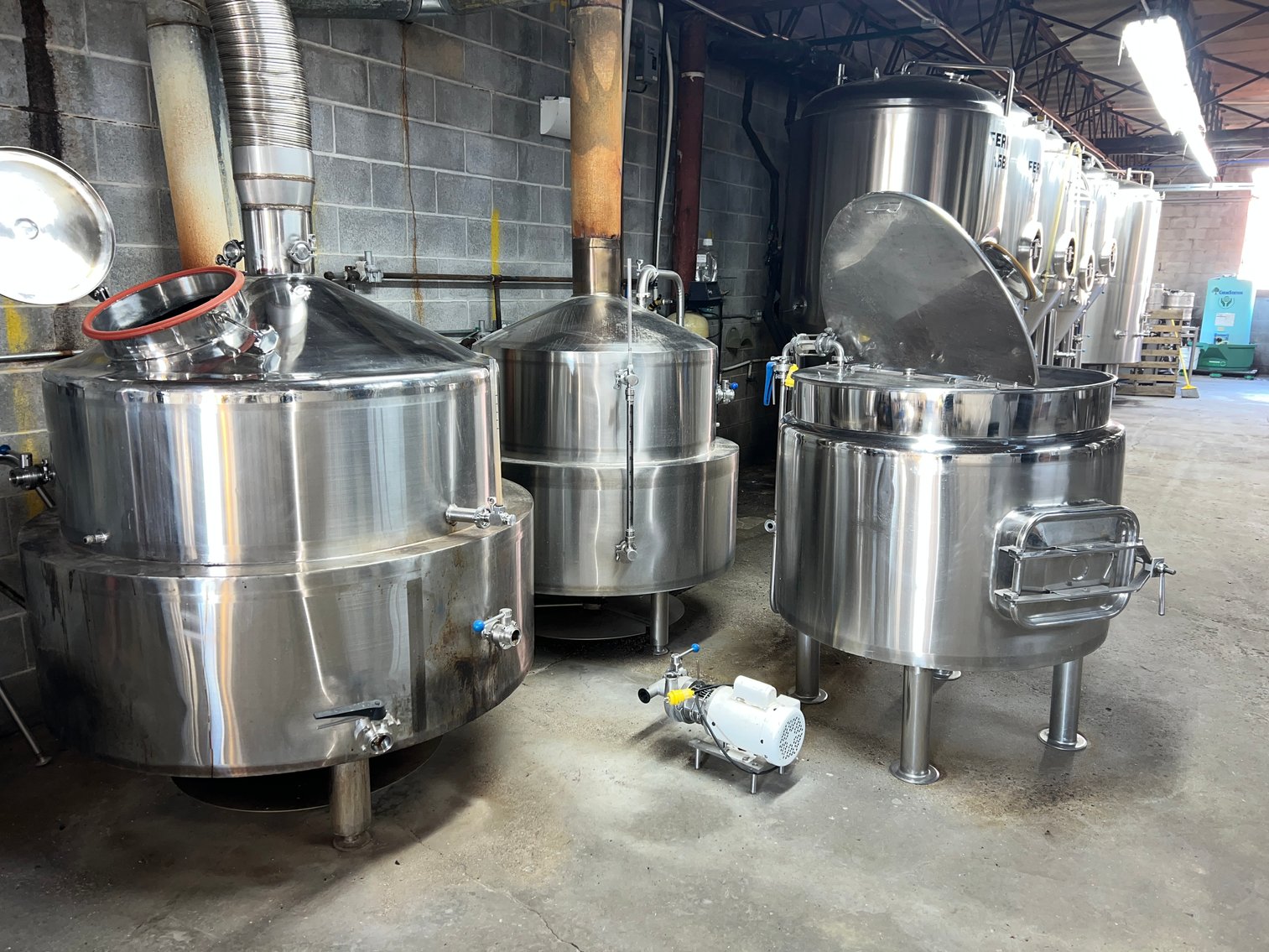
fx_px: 953
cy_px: 476
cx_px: 634
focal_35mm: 26
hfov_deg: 67.3
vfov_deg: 53.1
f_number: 1.5
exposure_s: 1/17
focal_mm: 5.7
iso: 40
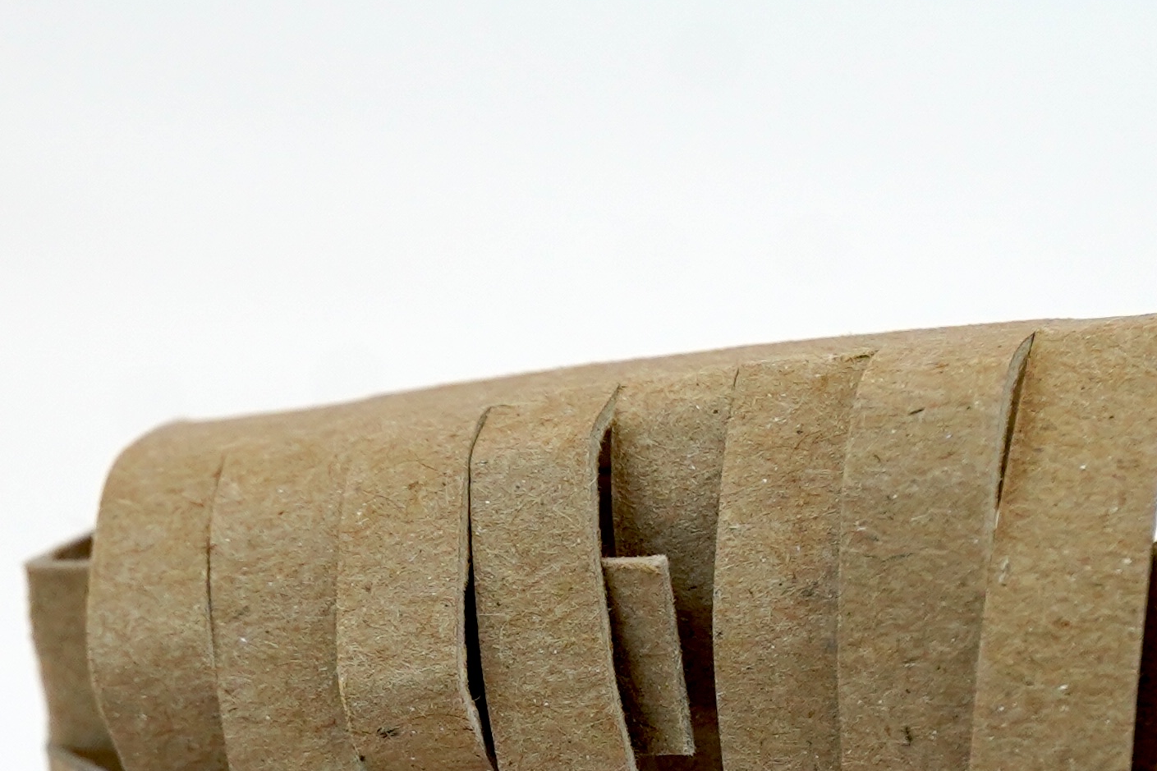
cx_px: 618
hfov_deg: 5.9
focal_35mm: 352
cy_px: 1042
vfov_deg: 3.9
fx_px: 11311
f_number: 5.6
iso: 1000
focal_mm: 84
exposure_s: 1/160
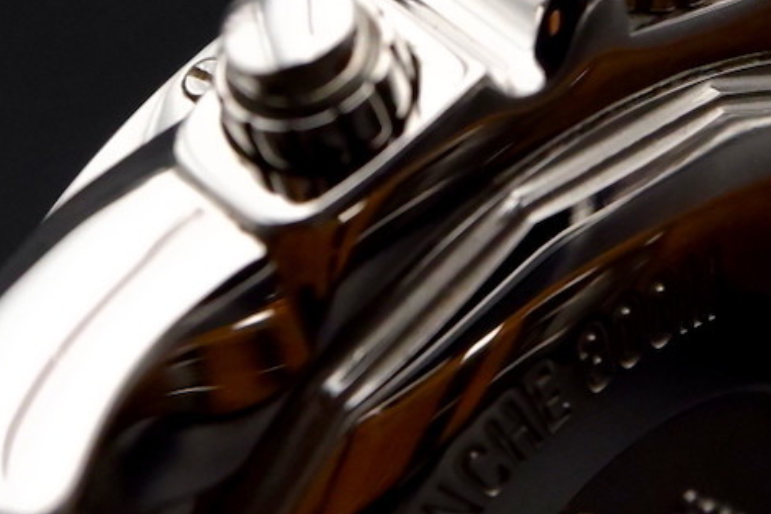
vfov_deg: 11.2
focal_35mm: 121
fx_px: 2591
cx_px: 360
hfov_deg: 16.9
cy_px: -27
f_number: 6.4
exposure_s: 1/4000
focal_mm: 28.9
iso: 6400
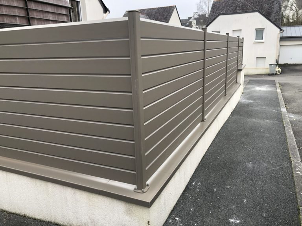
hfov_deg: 63.4
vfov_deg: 49.7
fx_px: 244
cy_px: 113
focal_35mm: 28
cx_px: 151
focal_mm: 3.99
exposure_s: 1/239
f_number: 1.8
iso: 20
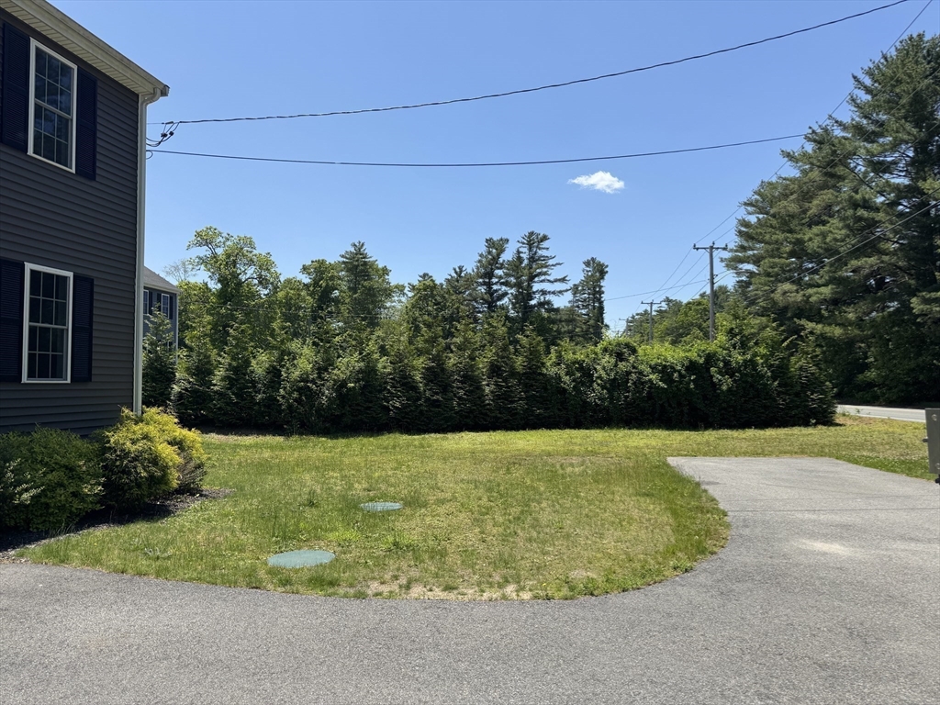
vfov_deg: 56.8
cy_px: 352
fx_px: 652
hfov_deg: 71.6
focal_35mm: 24
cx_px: 470
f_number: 1.78
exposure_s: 1/4608
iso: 80
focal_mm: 6.76
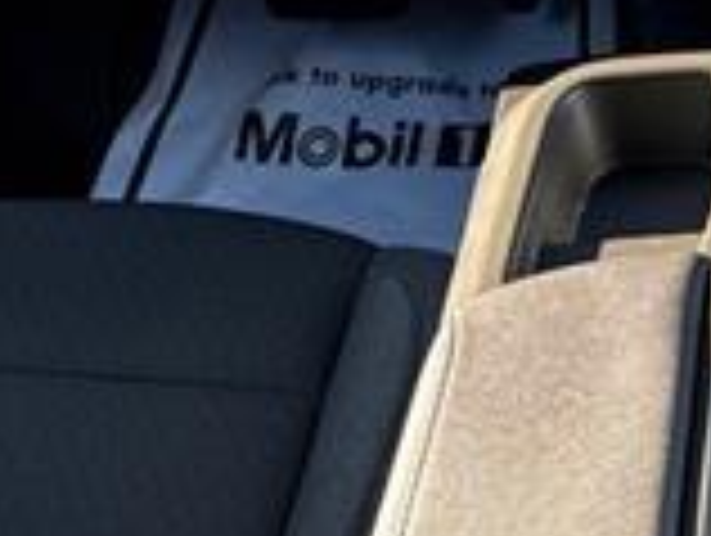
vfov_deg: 14.1
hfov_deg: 19.1
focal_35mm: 97
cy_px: -329
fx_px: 1995
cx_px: 842
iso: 200
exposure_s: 1/104
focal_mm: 6.76
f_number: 1.78
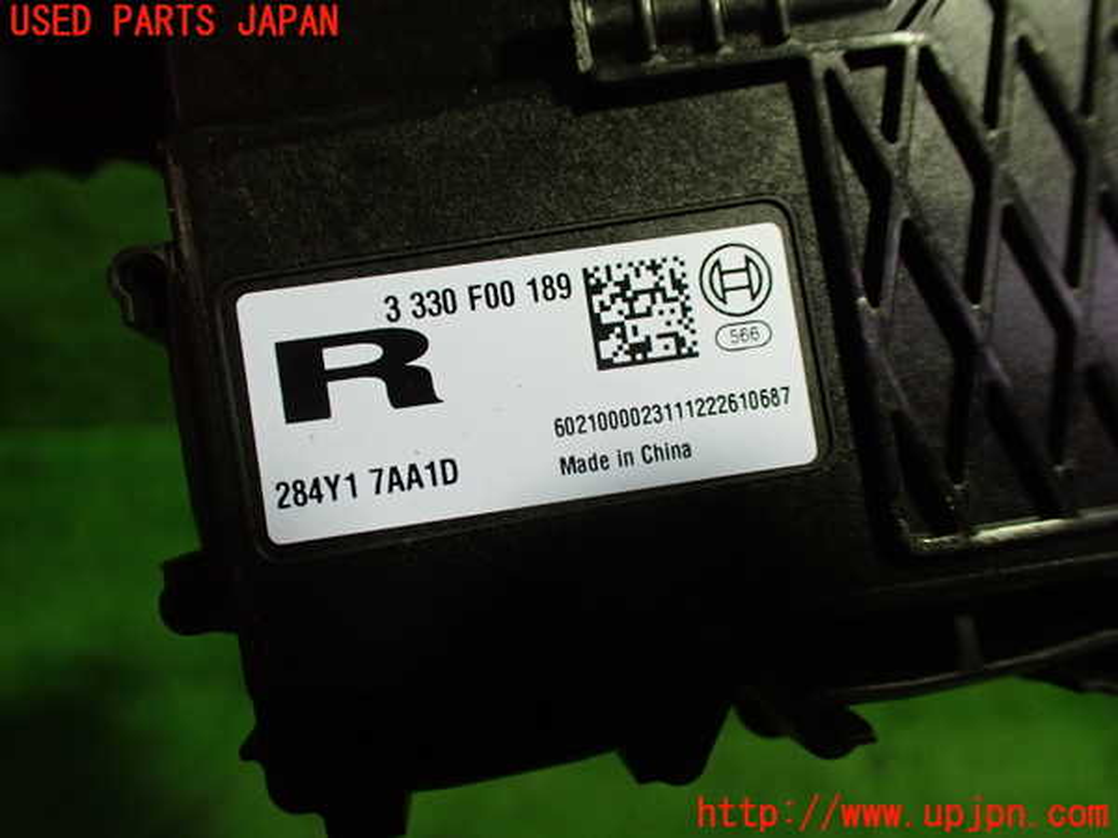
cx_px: 559
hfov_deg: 60.0
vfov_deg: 46.8
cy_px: 419
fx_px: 969
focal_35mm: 30
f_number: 2.3
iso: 400
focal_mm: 5.4
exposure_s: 1/125
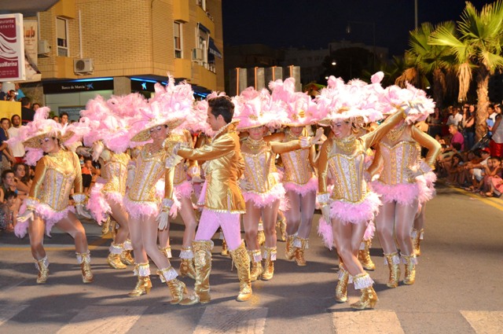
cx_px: 252
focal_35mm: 45
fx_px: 628
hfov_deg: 43.7
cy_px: 167
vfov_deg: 29.8
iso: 1250
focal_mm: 30
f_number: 4.2
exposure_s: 1/60
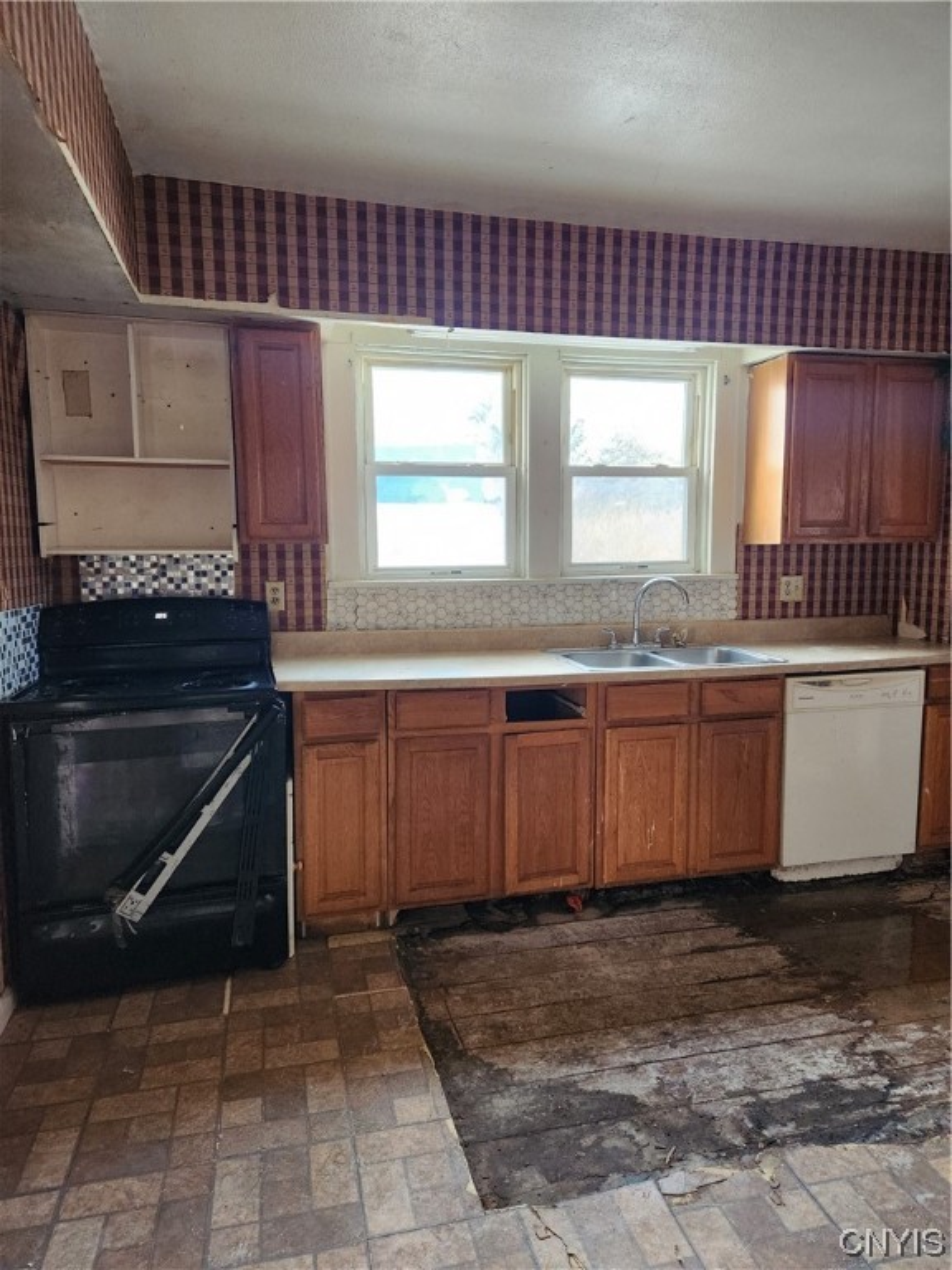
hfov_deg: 58.9
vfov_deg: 73.9
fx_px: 843
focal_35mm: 23
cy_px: 635
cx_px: 476
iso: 800
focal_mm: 5.4
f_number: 1.8
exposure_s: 1/120
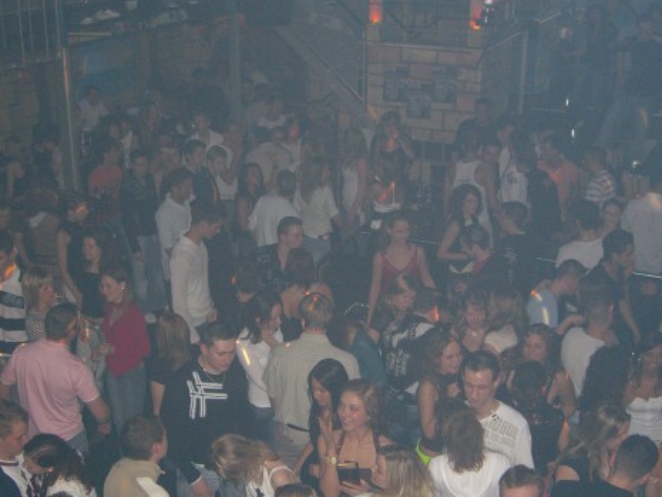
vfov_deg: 29.6
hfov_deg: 38.9
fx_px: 937
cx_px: 298
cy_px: 316
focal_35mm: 49
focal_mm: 7.9
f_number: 2.8
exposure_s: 1/60
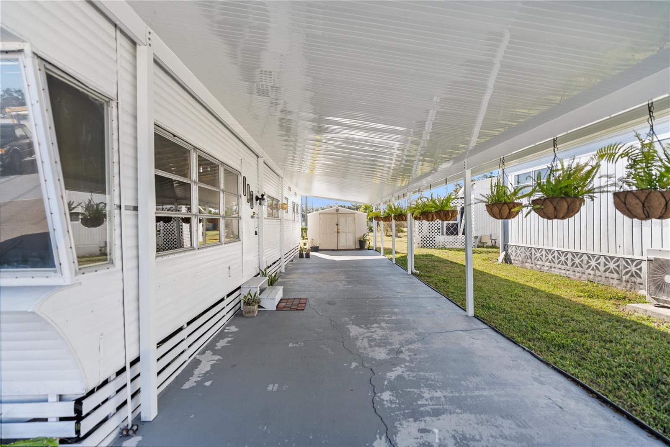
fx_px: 298
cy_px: 224
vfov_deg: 73.8
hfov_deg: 96.7
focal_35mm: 16
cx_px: 335
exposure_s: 1/1250
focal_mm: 16
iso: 125
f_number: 2.8
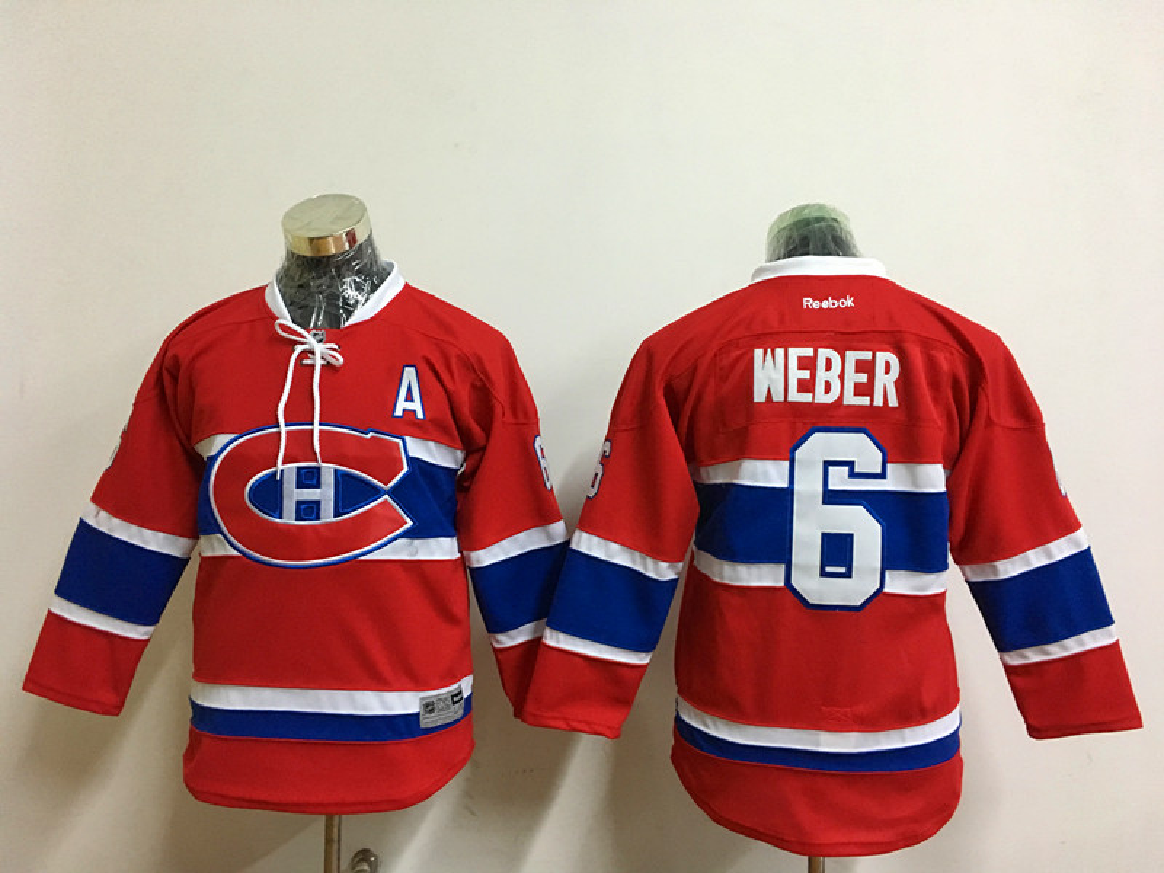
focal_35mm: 29
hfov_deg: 61.7
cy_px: 436
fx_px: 975
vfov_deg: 48.2
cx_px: 582
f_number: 2.2
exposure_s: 1/25
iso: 200
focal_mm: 4.15
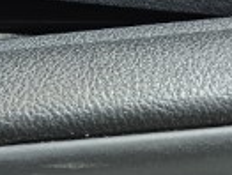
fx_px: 753
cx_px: -19
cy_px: -143
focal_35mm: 112
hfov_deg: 17.0
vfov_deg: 12.2
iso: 640
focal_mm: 6.3
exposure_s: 1/50
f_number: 1.7
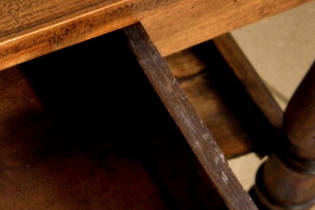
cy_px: 270
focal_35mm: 152
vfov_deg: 8.9
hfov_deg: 13.1
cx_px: -73
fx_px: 1330
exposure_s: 1/5
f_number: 4.1
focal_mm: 9.7
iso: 400
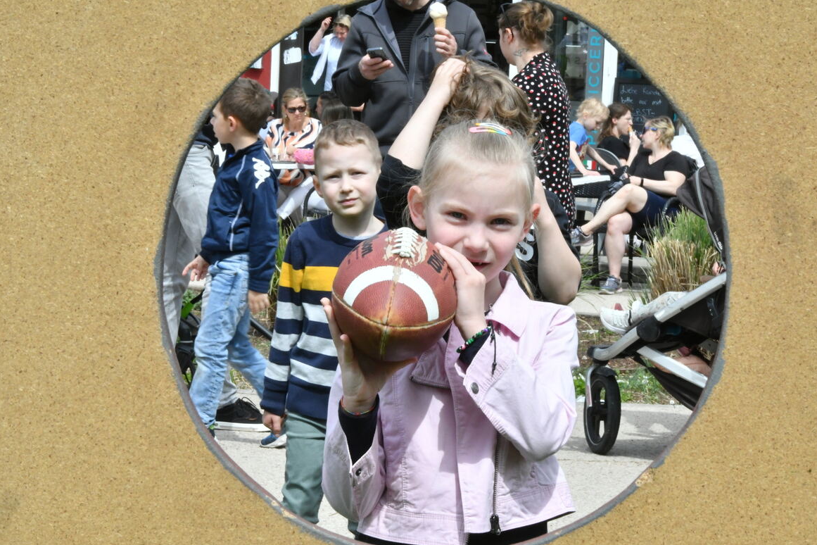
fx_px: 2814
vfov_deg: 11.1
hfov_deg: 16.5
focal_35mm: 124
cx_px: 409
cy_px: 270
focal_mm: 80
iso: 1600
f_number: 32
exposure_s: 1/200
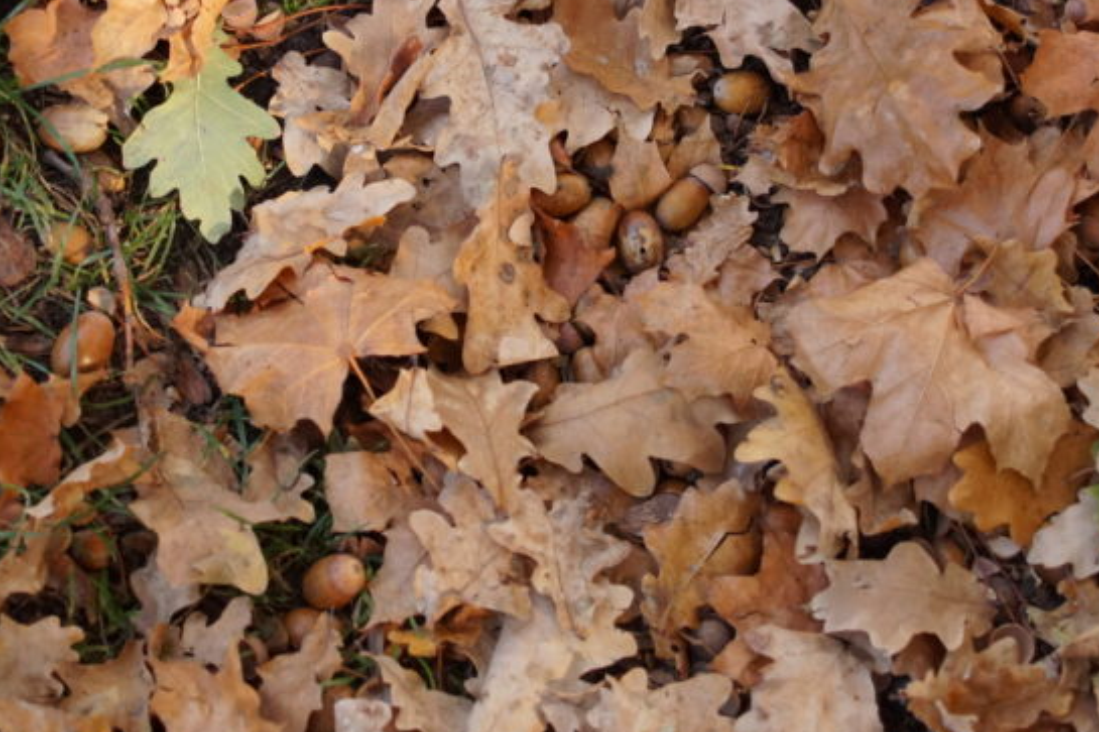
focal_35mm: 109
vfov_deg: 12.5
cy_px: 117
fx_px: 3326
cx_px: 542
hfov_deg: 18.8
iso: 800
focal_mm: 40
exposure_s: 1/250
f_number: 4.5
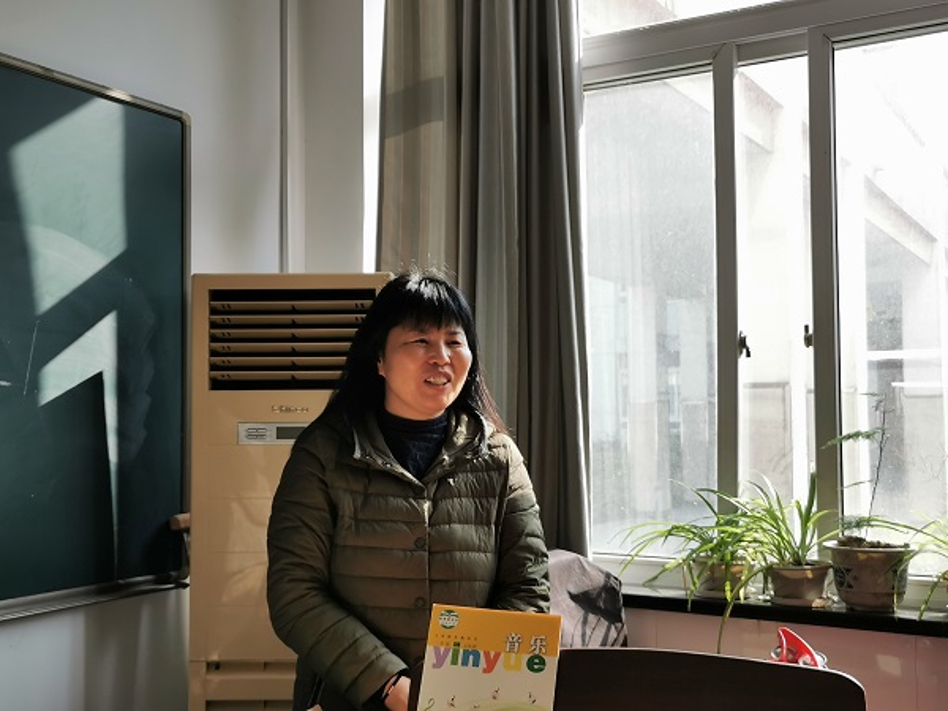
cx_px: 474
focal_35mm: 41
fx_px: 1123
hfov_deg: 45.8
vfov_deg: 35.1
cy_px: 356
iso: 50
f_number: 1.8
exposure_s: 1/499
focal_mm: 5.58
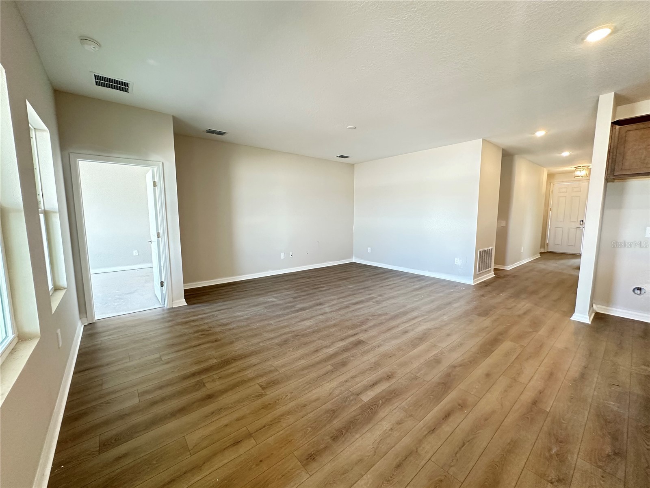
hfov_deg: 102.1
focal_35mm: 14
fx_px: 263
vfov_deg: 85.7
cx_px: 325
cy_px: 244
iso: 320
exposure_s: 1/60
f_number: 2.2
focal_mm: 2.22
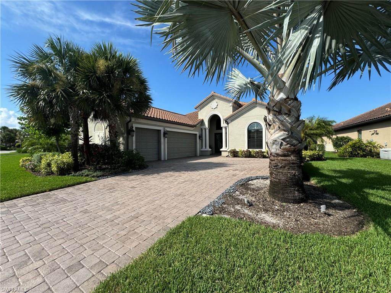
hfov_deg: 102.1
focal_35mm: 14
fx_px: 158
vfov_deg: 85.7
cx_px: 196
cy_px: 146
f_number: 2.2
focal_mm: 2.22
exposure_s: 1/1672
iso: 50
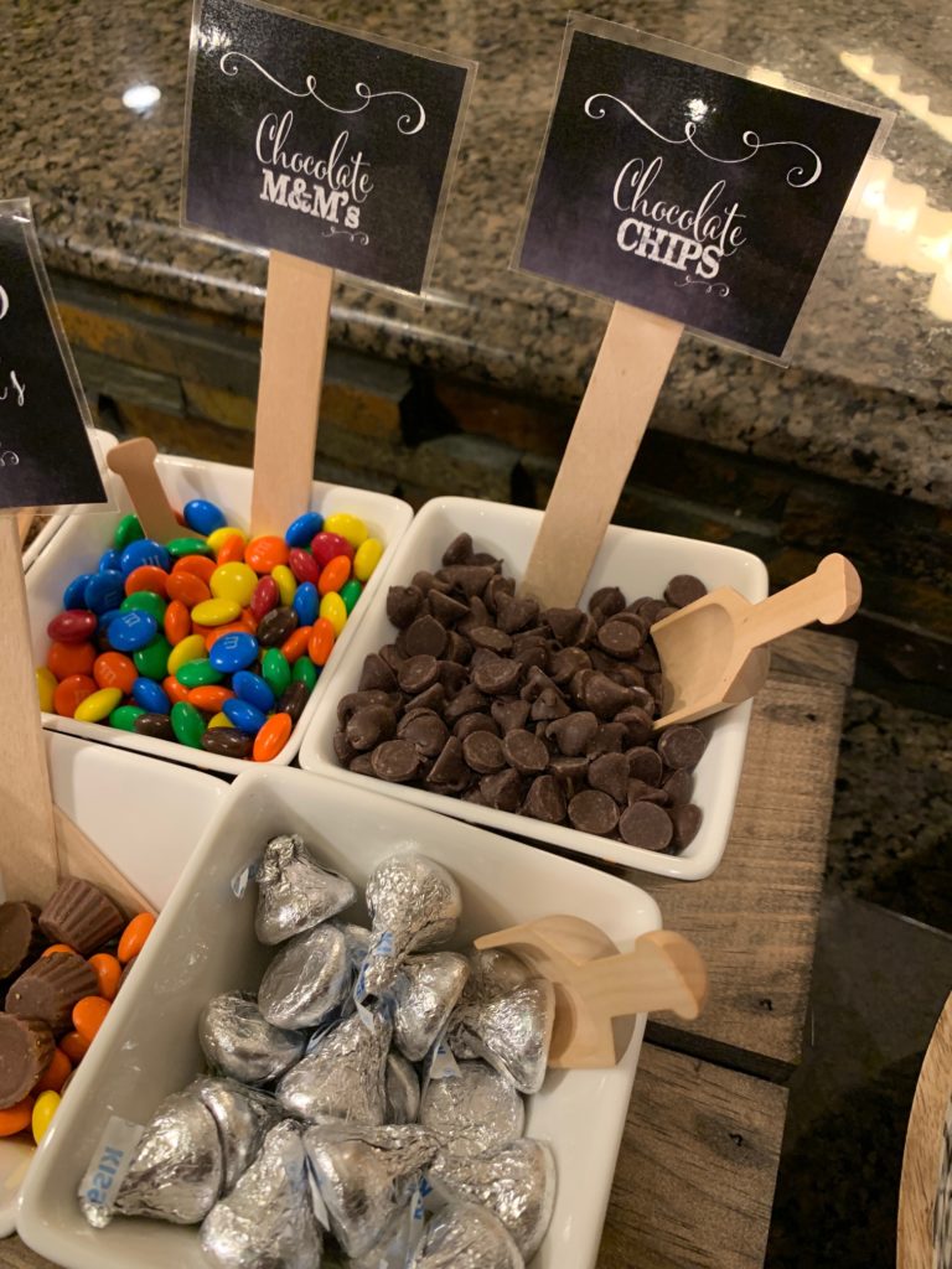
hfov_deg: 53.1
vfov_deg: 67.3
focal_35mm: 26
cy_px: 634
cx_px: 476
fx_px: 953
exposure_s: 1/60
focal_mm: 4.25
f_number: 1.8
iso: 250
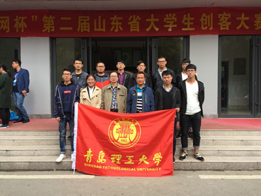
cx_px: 130
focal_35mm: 29
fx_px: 219
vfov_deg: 48.2
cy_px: 98
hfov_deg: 61.7
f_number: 2.2
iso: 32
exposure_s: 1/520
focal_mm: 4.15
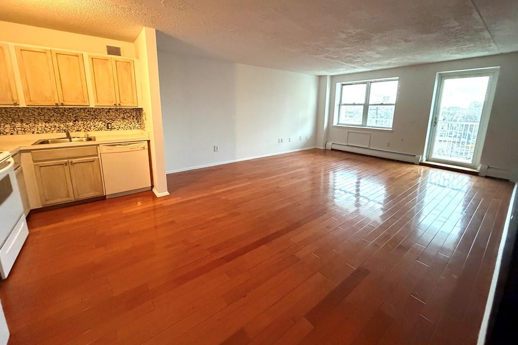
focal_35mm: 15
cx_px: 261
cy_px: 148
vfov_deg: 76.9
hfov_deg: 100.4
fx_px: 216
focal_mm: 2.22
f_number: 2.2
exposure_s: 1/60
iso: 1000
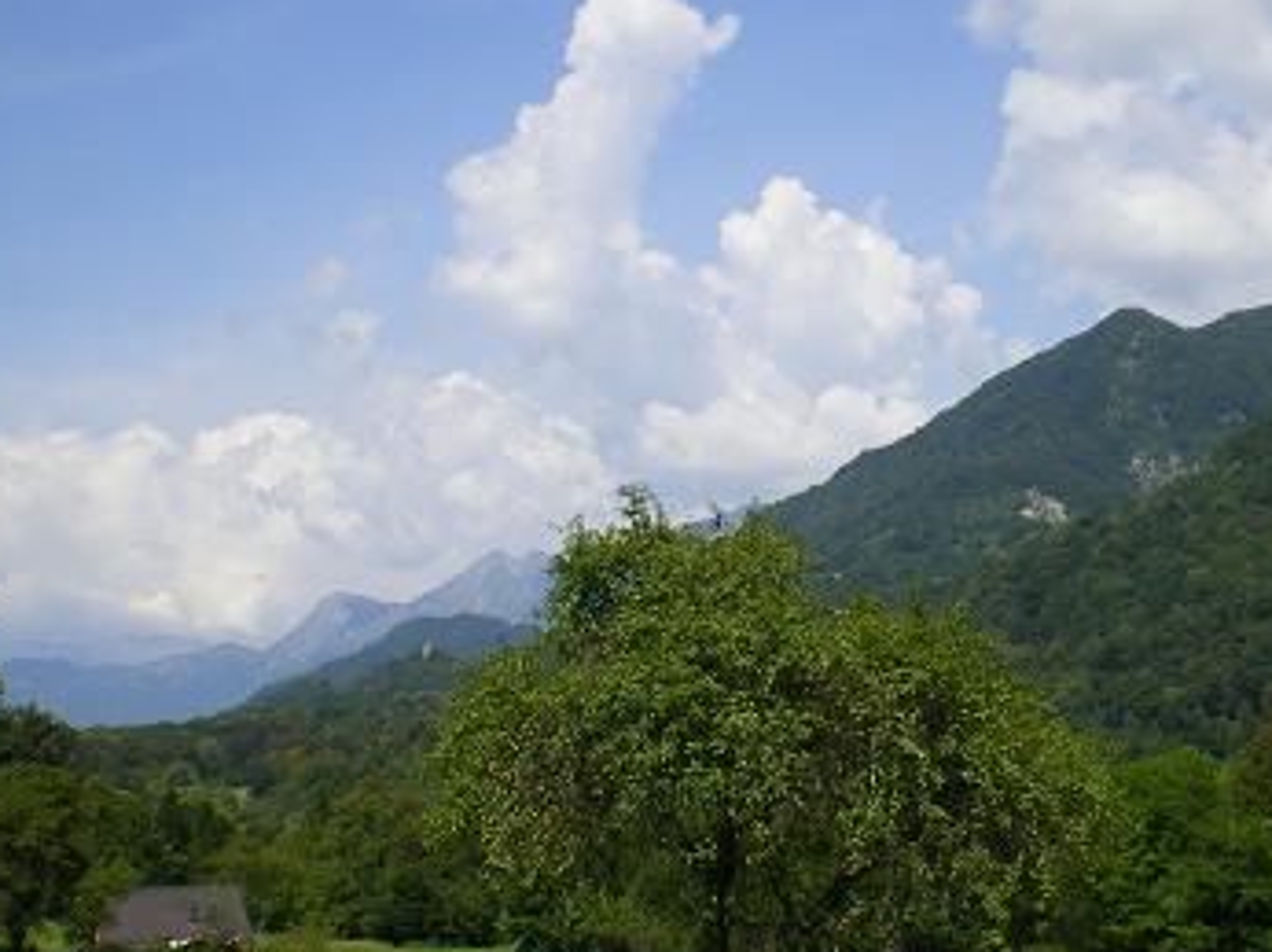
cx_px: 746
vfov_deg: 25.1
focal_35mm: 58
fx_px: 2130
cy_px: 595
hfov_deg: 33.2
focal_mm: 6.3
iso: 64
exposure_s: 1/400
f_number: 4.6
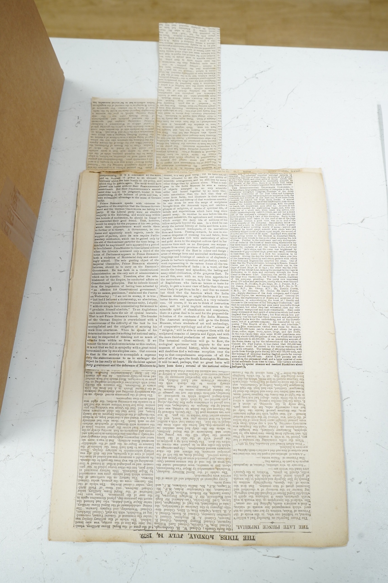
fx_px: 453
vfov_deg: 65.5
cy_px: 292
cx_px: 194
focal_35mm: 28
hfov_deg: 46.3
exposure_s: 1/125
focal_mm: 28
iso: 2500
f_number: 7.1
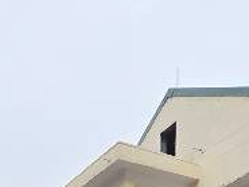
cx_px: 120
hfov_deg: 27.0
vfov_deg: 13.9
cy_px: 455
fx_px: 518
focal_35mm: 72
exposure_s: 1/1111
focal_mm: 2.2
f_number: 2.2
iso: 50
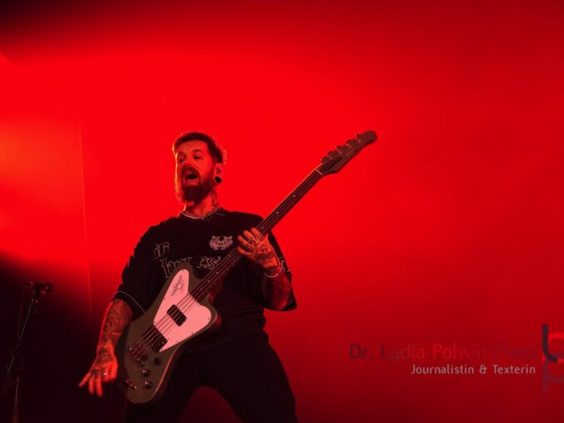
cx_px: 266
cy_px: 211
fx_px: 1361
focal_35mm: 84
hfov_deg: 23.4
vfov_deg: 17.7
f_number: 4.5
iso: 1600
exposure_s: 1/80
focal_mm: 51
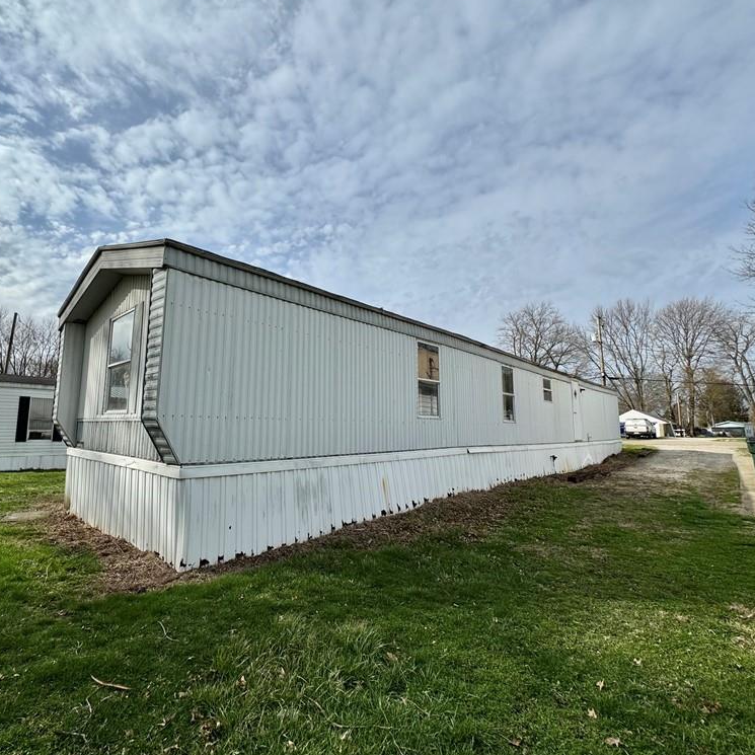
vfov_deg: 84.0
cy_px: 373
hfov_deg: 83.5
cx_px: 325
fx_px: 419
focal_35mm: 17
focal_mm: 2.22
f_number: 2.2
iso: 50
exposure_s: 1/2985
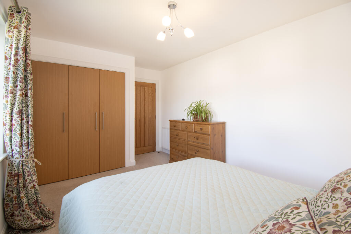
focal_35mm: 15
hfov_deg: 100.4
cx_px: 176
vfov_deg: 77.3
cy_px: 117
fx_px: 146
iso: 160
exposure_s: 1/6
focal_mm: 10
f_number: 8
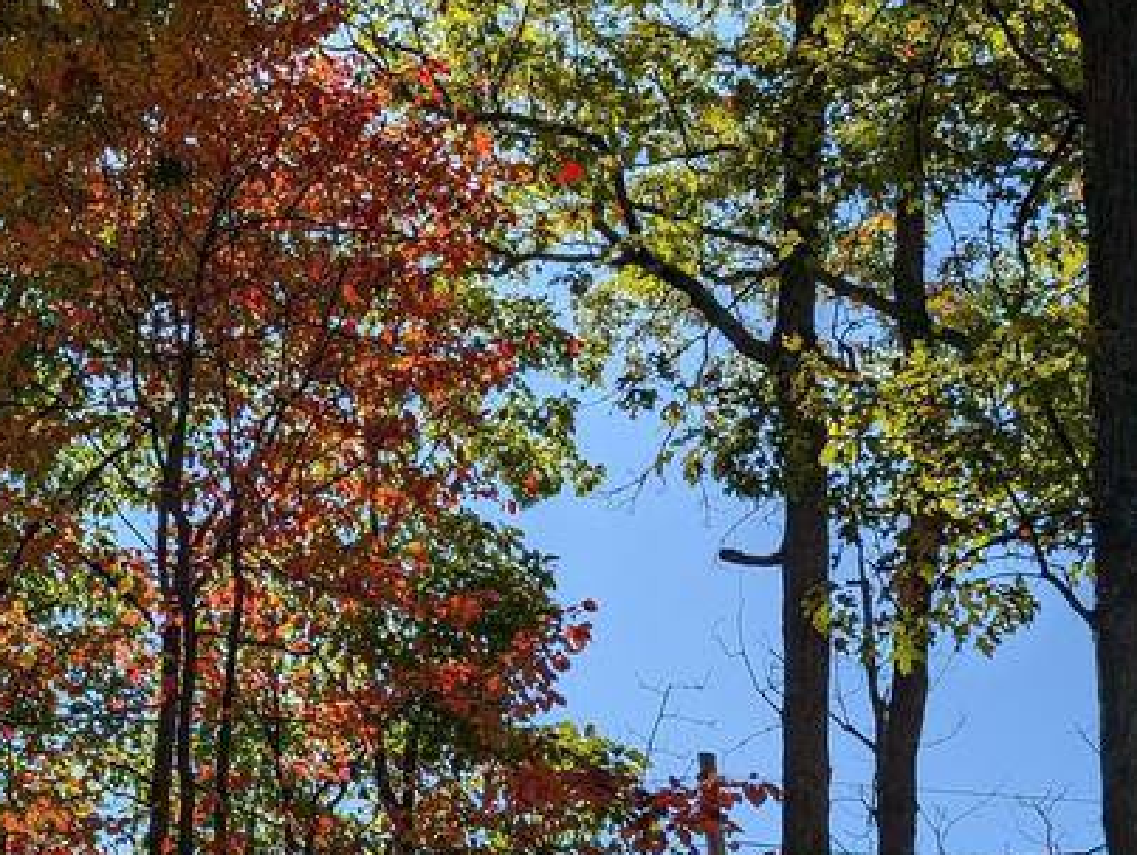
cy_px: 873
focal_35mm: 61
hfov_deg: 30.4
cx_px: 138
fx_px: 2005
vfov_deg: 23.0
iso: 19
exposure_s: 1/1290
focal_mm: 6.9
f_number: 1.68
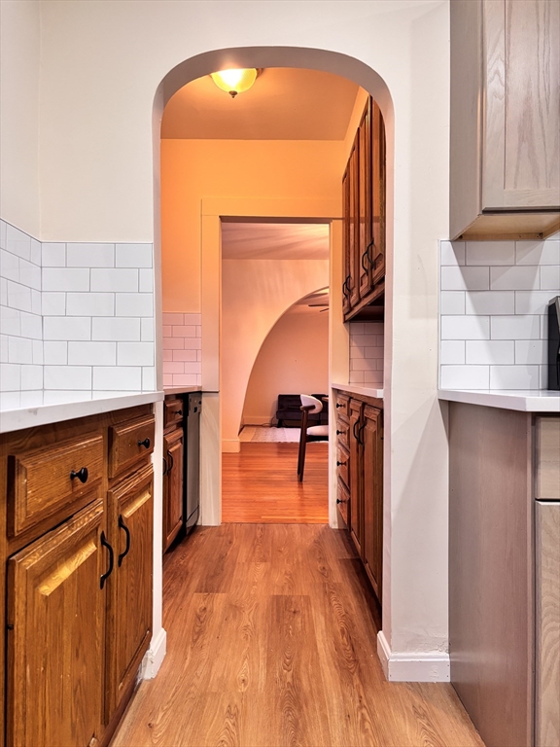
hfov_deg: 53.1
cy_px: 374
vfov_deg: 67.3
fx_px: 561
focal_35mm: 26
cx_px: 280
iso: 160
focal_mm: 5.96
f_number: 1.6
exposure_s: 1/60
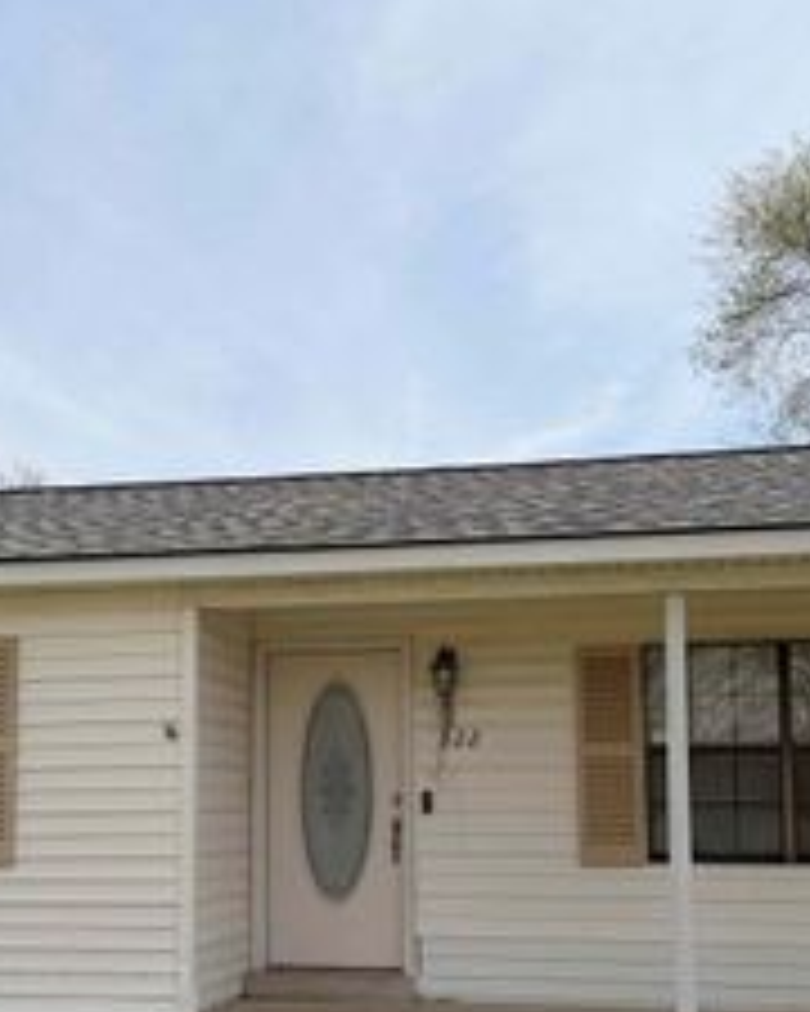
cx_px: 302
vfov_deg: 35.6
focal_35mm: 52
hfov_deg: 29.0
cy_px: 686
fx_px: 1558
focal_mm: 6.76
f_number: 1.78
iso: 80
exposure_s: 1/7353
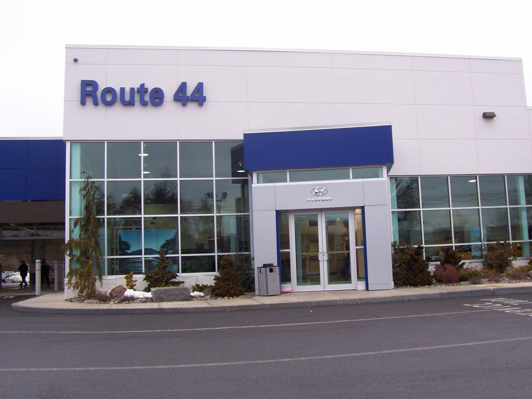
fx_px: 661
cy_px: 164
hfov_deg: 43.8
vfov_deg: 33.5
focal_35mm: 43
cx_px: 302
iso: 80
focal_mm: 5.6
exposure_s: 1/155
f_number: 2.7
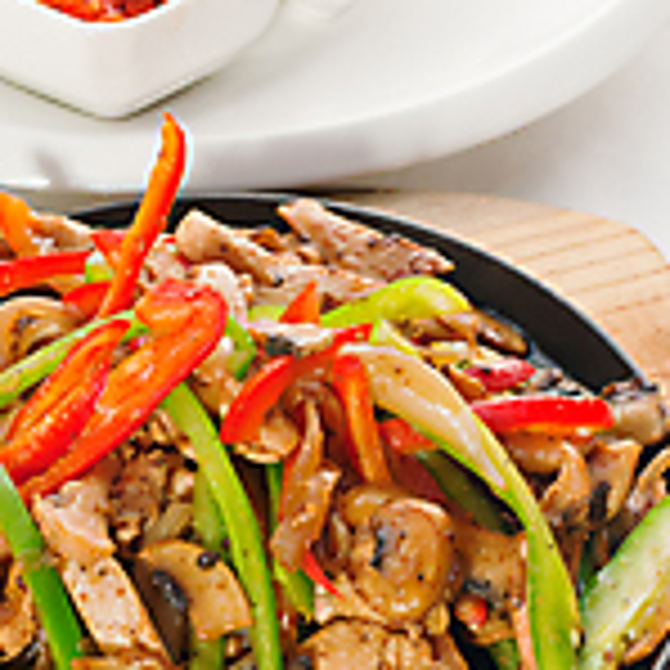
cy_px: 81
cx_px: 94
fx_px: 4489
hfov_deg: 8.5
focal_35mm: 205
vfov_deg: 8.5
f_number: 7.1
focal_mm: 60
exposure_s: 1/200
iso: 200
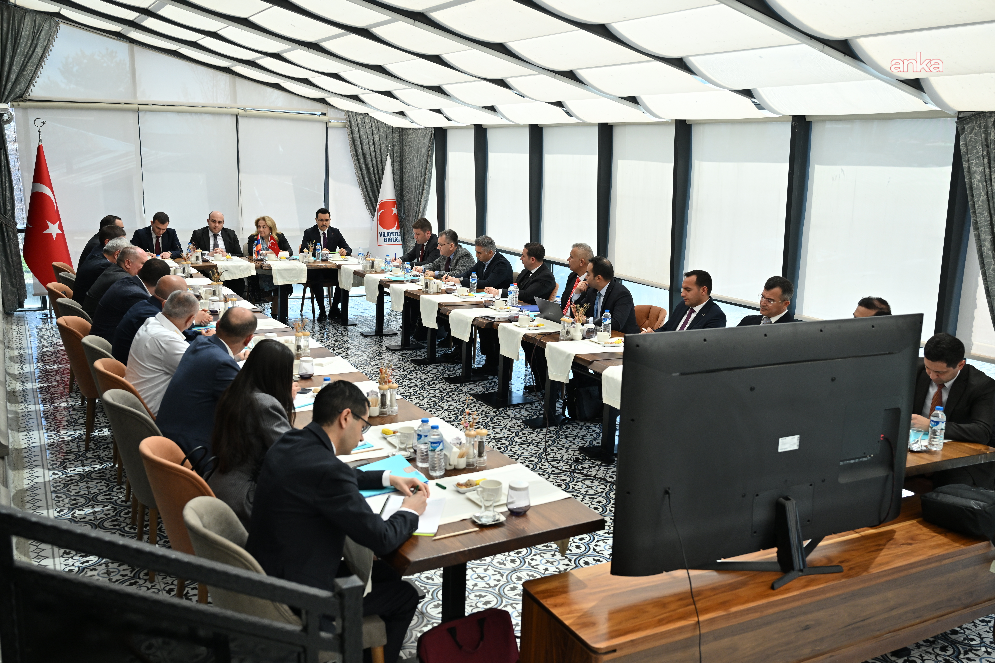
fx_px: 884
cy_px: 332
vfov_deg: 41.1
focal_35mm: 32
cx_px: 498
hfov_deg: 58.7
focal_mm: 32
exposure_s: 1/1600
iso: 640
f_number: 4
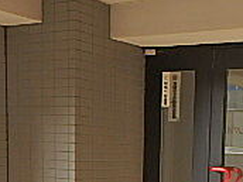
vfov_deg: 17.5
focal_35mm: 78
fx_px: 548
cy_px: 248
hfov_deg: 24.6
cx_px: 198
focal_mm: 3.7
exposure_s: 1/125
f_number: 3.5
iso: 125
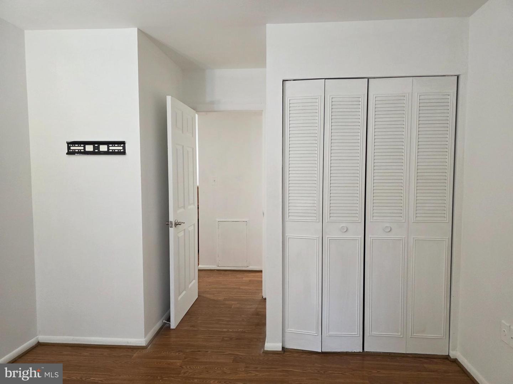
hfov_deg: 73.9
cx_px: 256
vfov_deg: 58.9
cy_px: 192
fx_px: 341
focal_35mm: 23
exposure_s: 1/120
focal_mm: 6.3
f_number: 1.7
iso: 500
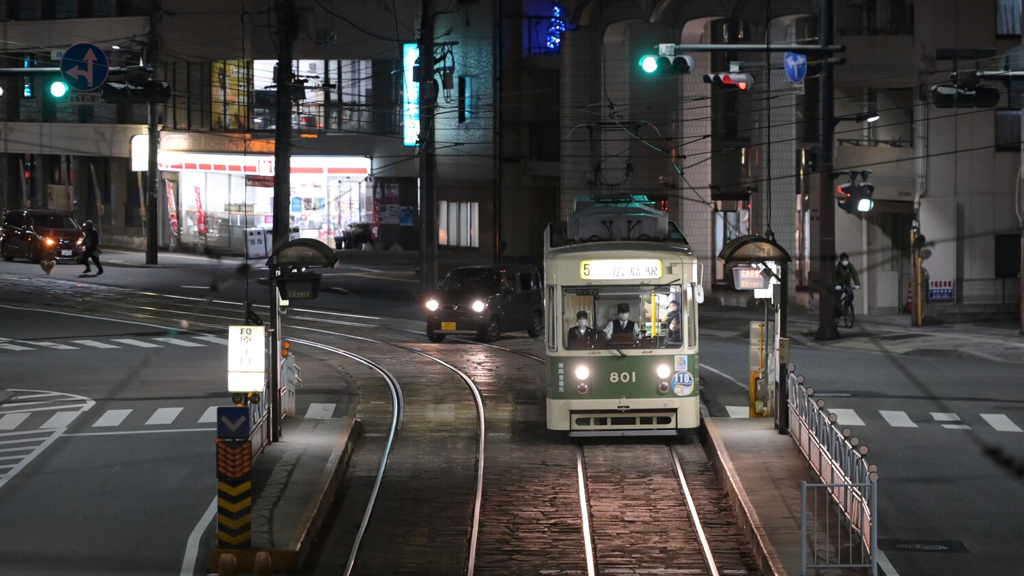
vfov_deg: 8.0
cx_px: 512
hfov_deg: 14.1
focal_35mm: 152
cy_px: 289
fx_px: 4127
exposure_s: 1/125
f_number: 2.8
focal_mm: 145
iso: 3200
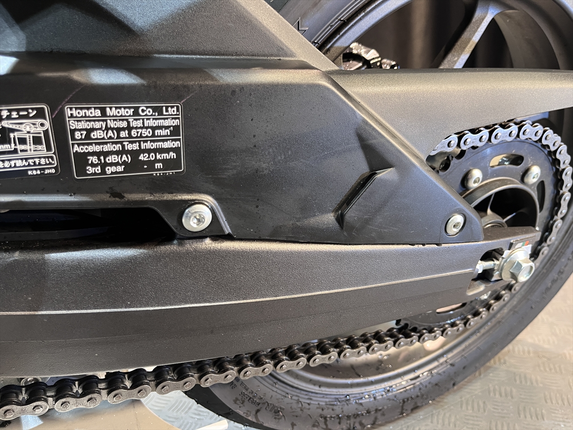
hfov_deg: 67.3
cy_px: 215
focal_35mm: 26
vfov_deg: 53.1
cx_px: 286
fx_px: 430
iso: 160
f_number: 1.6
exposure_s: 1/60
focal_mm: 5.1
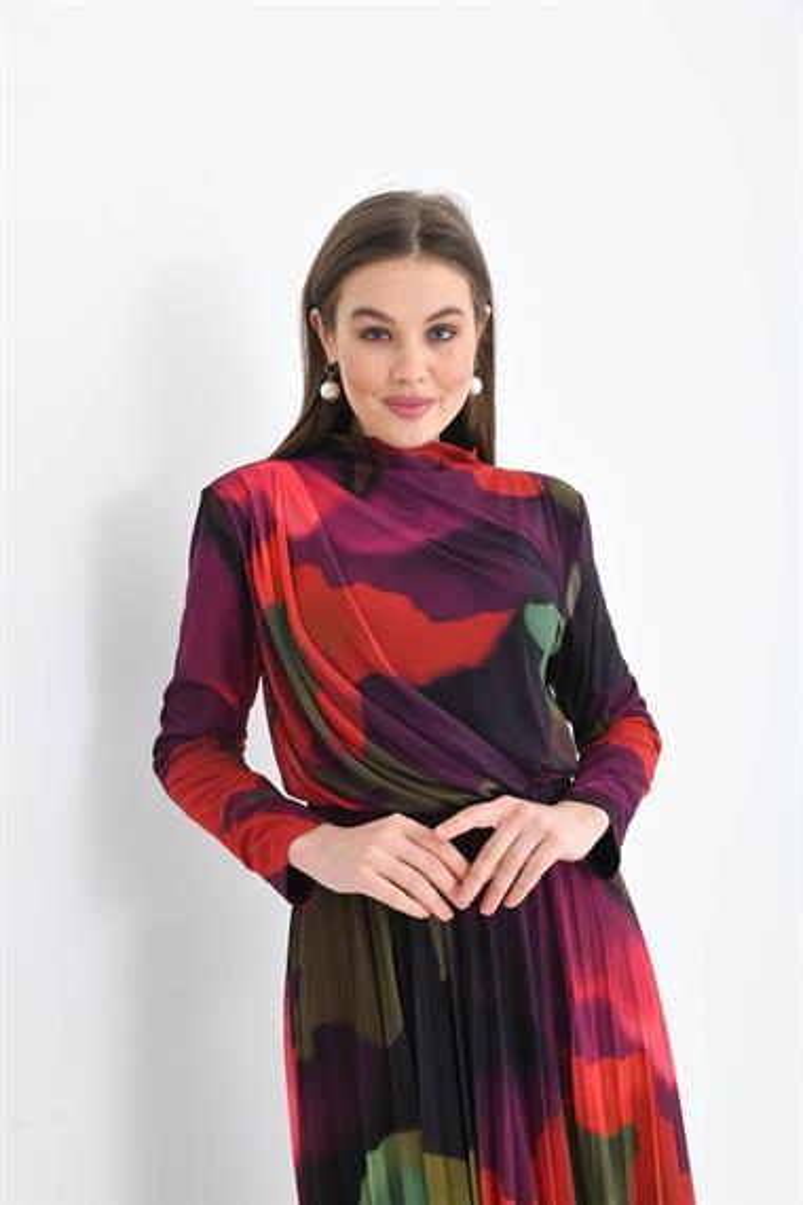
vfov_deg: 42.7
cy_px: 602
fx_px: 1539
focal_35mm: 46
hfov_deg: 29.2
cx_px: 402
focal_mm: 46
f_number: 7.1
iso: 250
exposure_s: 1/125
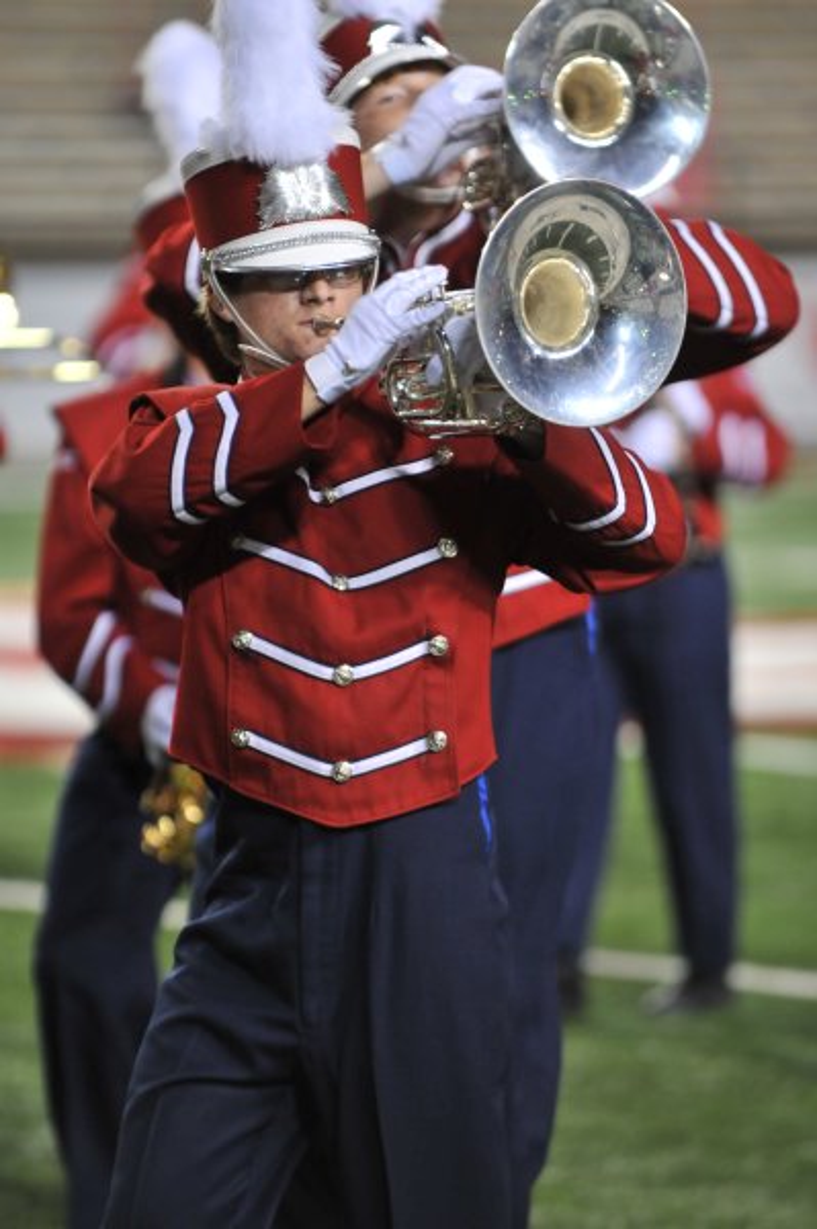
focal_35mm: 300
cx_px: 408
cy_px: 614
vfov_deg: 6.9
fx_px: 10229
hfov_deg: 4.6
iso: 800
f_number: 2.8
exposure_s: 1/200
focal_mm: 200
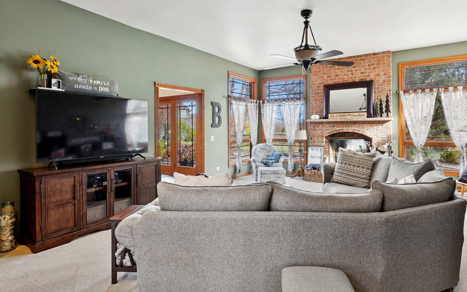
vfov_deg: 62.2
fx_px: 242
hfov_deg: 88.0
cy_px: 142
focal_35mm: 19
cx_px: 239
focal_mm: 12
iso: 250
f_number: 8
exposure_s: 1/3.33
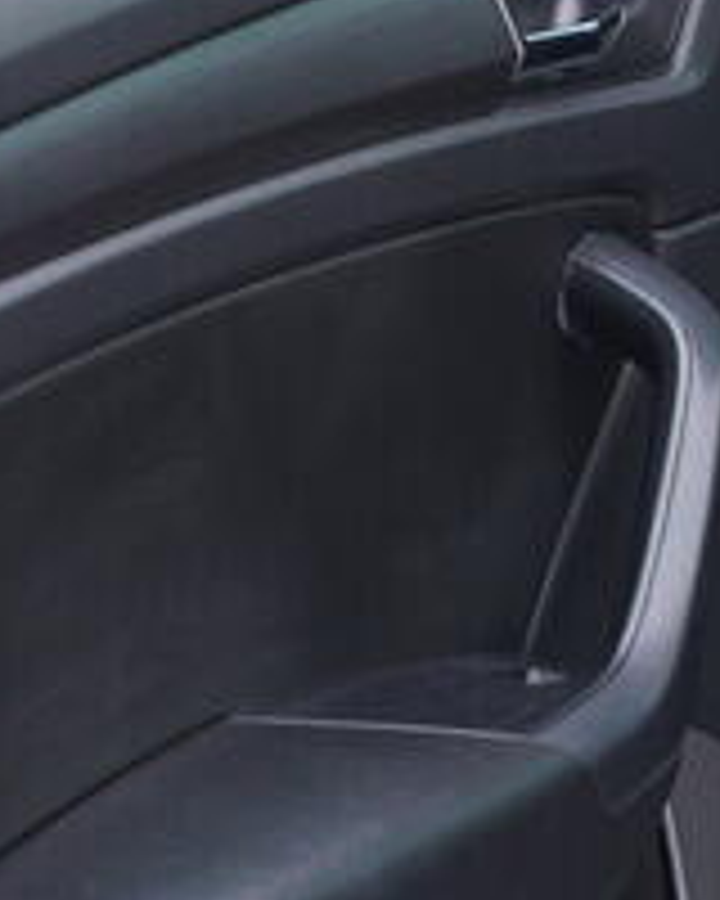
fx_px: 4608
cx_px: 1174
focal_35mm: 173
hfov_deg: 8.7
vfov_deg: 11.1
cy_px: 137
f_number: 2.8
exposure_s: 1/40
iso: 200
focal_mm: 24
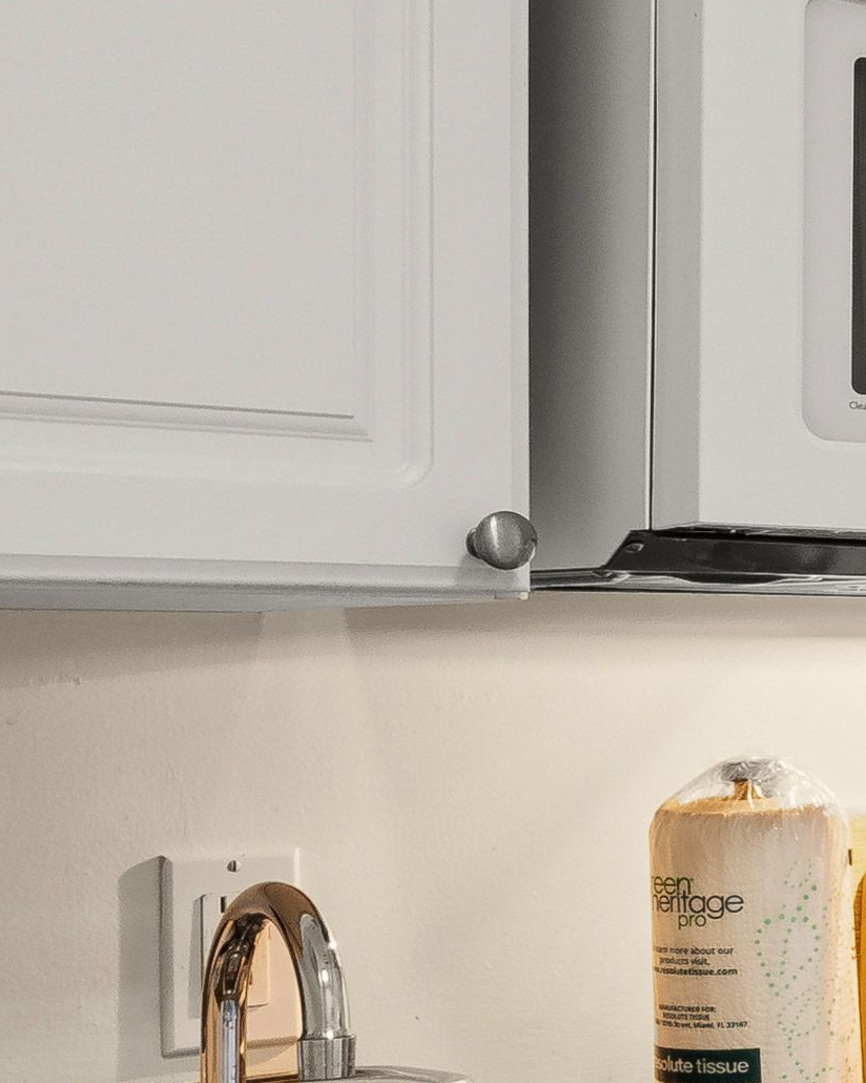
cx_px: 2131
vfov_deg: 23.2
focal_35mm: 82
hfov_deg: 13.3
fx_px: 2627
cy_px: 677
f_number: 9
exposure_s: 1/5
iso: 640
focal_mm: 15
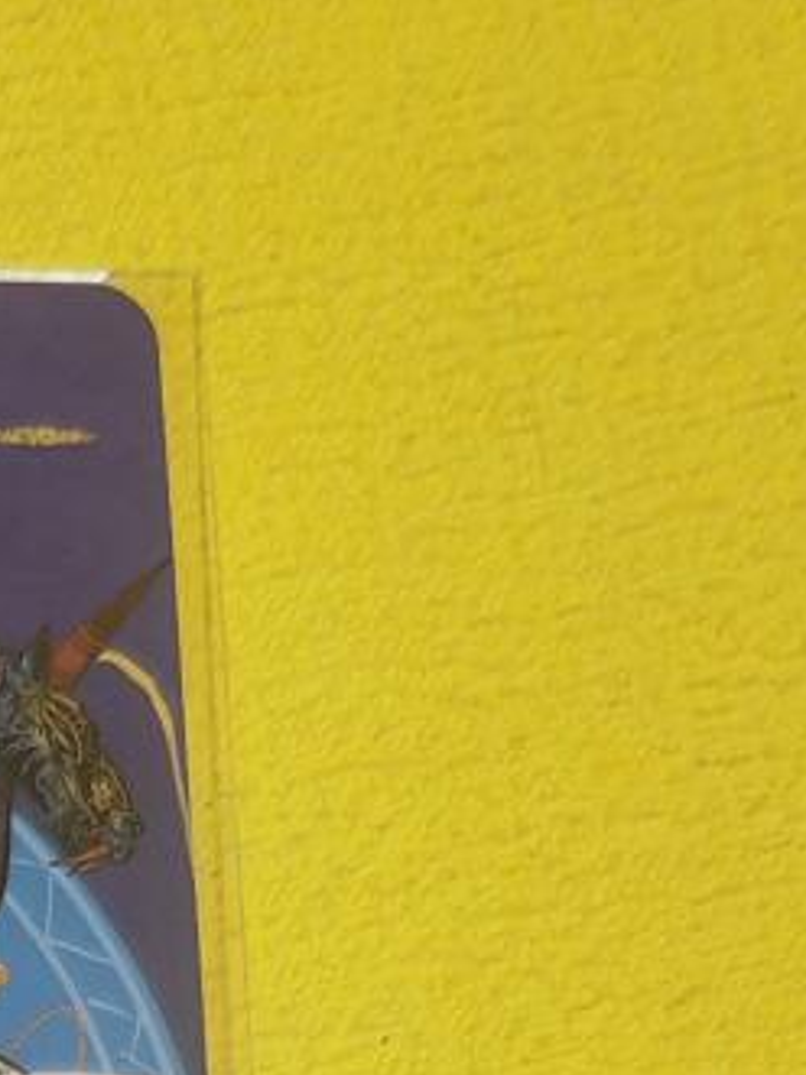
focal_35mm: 147
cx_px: -1254
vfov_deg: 11.3
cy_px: 2556
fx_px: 4567
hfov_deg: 8.9
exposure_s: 1/100
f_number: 1.8
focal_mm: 5.53
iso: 64
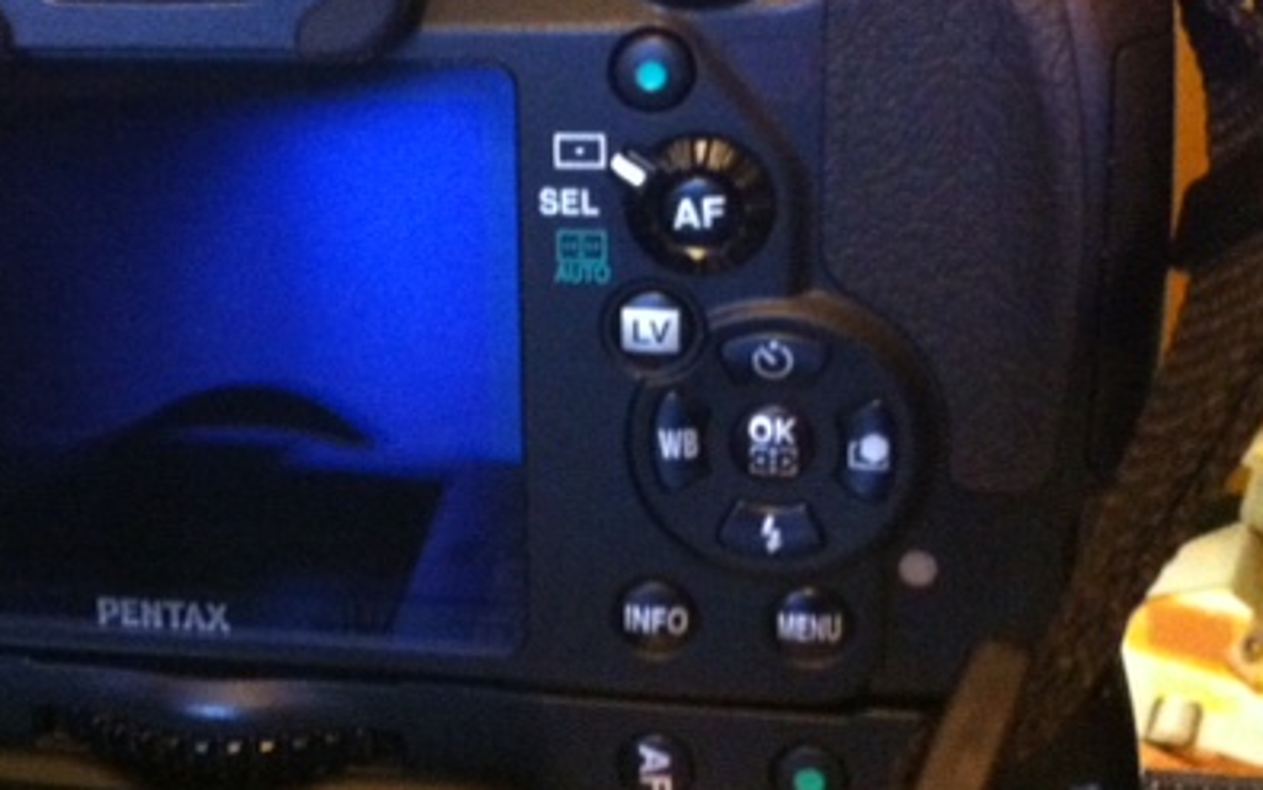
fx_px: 2066
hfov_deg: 33.7
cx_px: 412
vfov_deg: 21.5
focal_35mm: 60
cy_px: 208
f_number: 2.8
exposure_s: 1/17
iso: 1000
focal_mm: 3.85
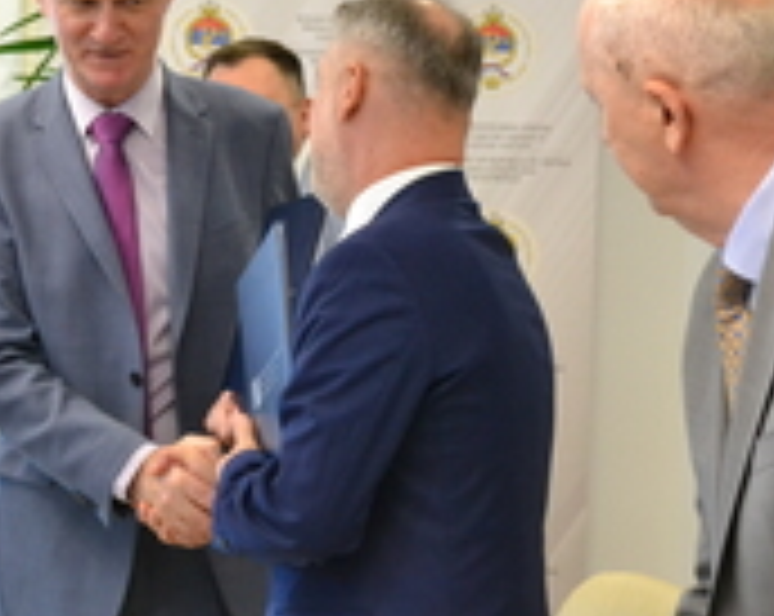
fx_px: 2927
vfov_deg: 12.0
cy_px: 301
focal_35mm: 128
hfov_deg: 15.1
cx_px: 378
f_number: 5.3
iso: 3200
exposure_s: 1/125
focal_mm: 40
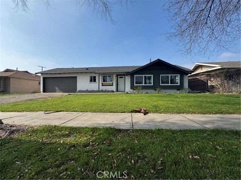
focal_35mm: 14
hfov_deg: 102.1
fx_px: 97
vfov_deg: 85.7
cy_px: 90
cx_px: 120
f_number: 2.2
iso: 40
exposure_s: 1/1506
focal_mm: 2.22
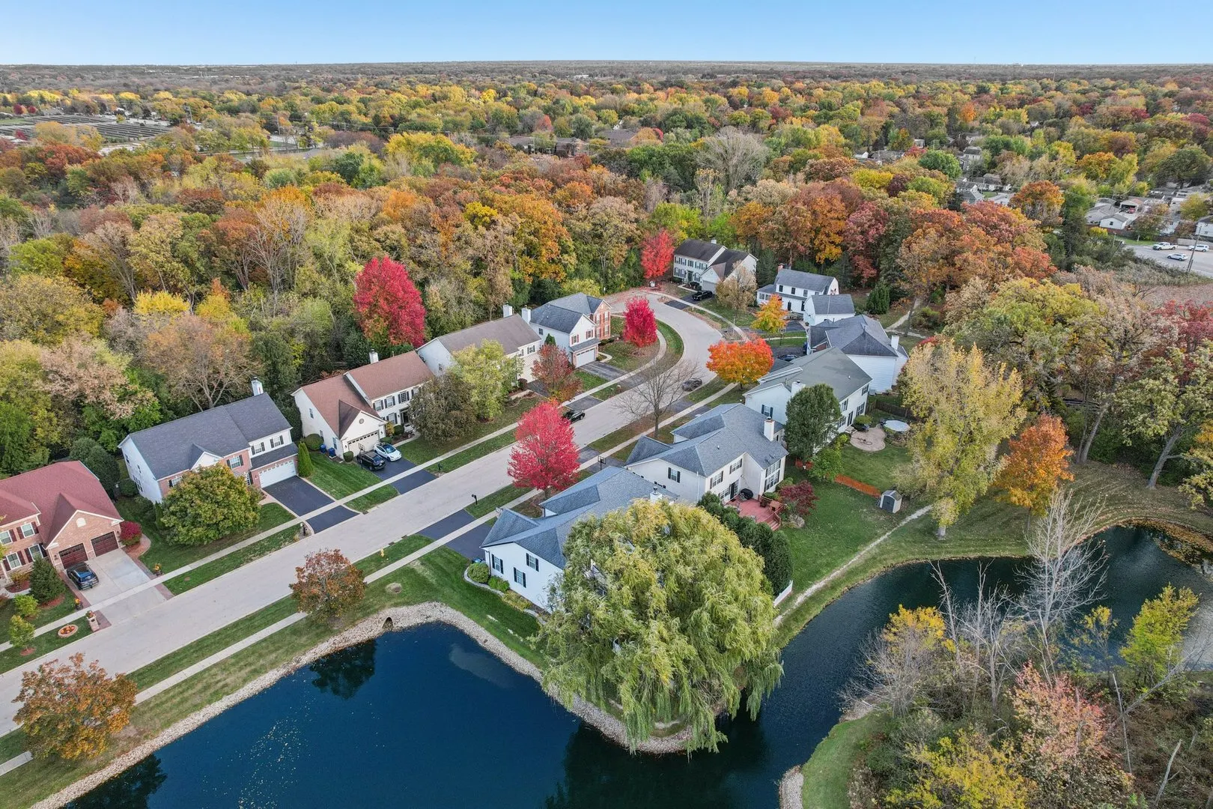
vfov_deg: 57.2
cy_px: 404
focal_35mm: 22
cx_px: 606
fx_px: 741
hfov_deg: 78.6
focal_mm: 8.4
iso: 100
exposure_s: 1/200
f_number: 2.8
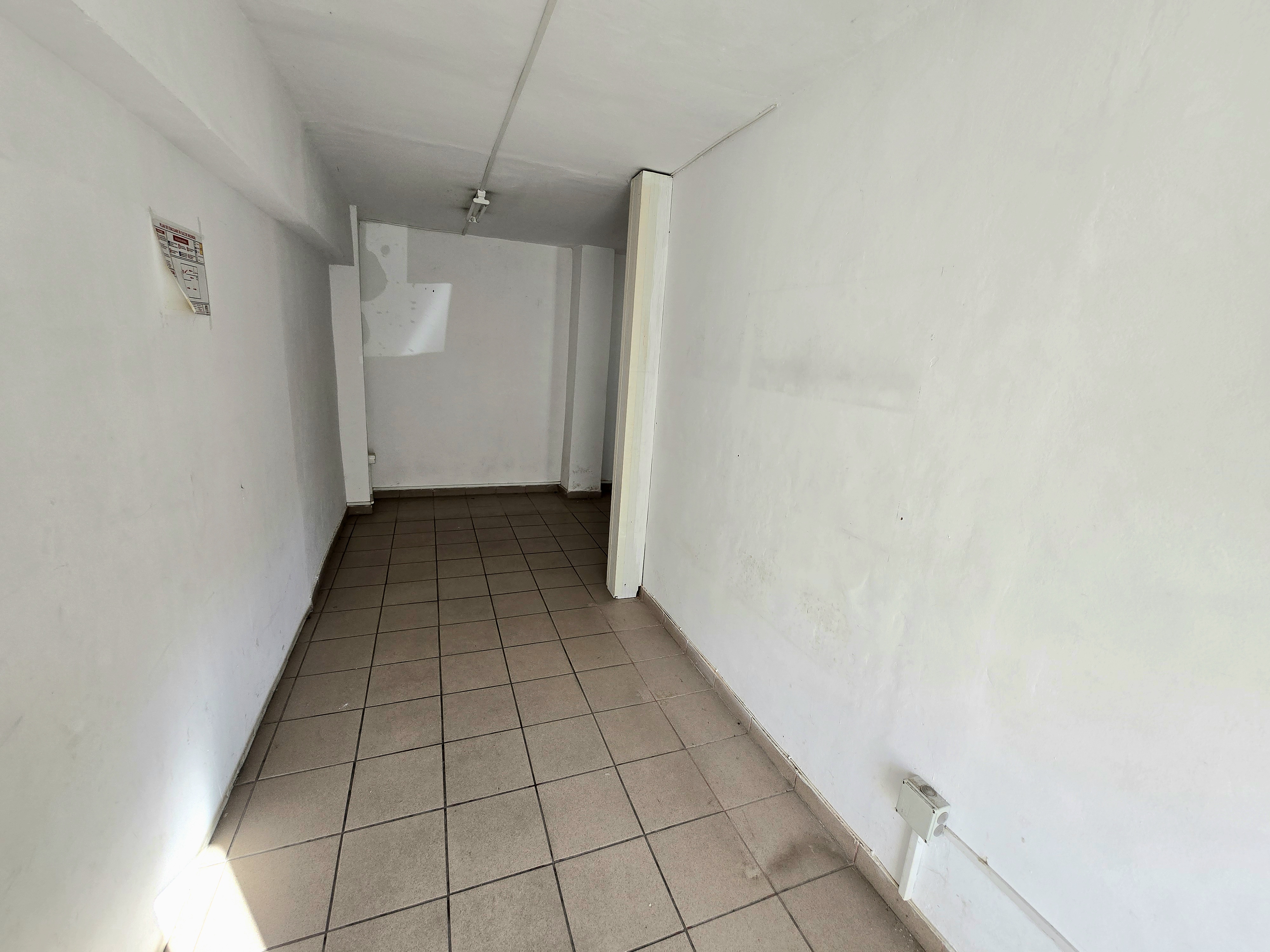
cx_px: 635
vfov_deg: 89.9
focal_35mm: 13
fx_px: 477
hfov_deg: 106.2
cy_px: 476
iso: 50
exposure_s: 1/101
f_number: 2.2
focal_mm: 2.2
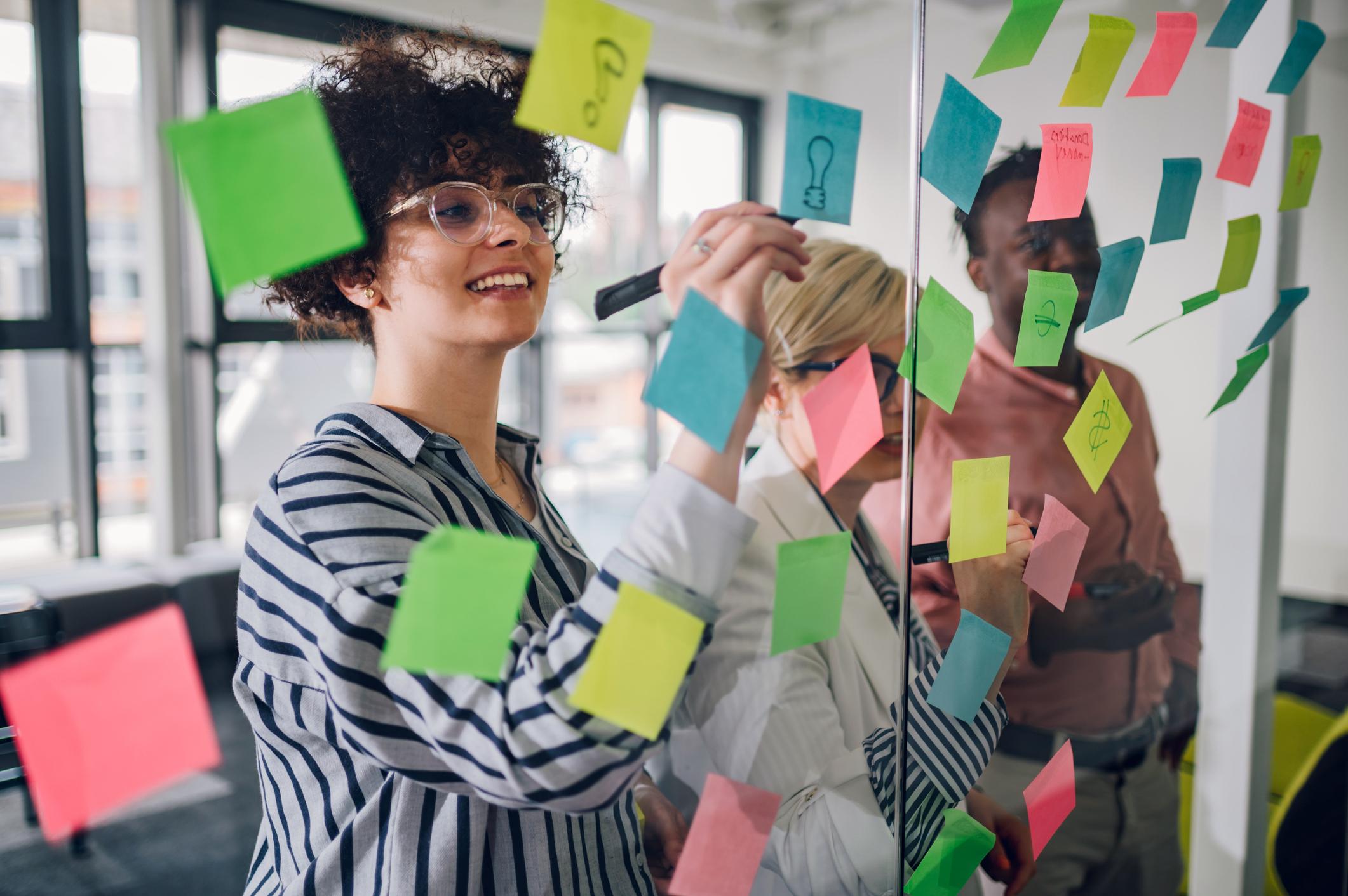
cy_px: 448
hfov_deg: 54.5
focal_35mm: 35
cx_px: 674
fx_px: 1310
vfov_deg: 37.8
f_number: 1.8
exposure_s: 1/160
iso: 160
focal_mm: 35
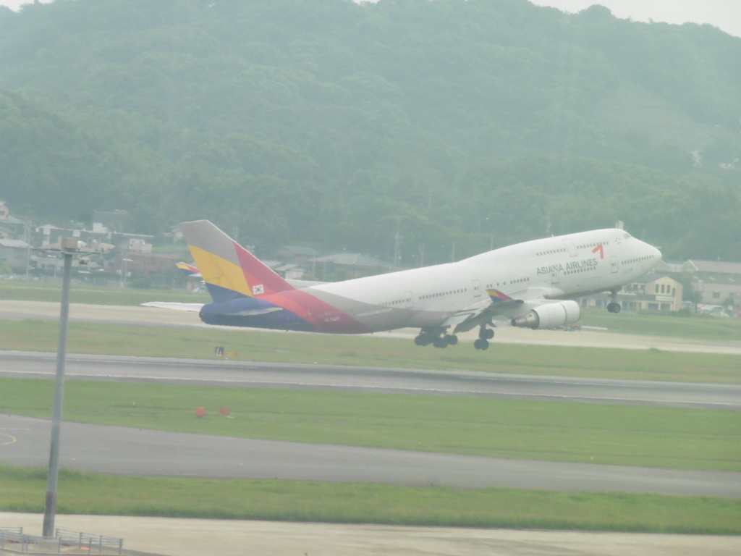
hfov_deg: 7.5
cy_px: 278
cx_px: 370
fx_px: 5673
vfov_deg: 5.6
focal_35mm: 265
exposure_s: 1/640
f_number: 6.3
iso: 400
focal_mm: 47.3
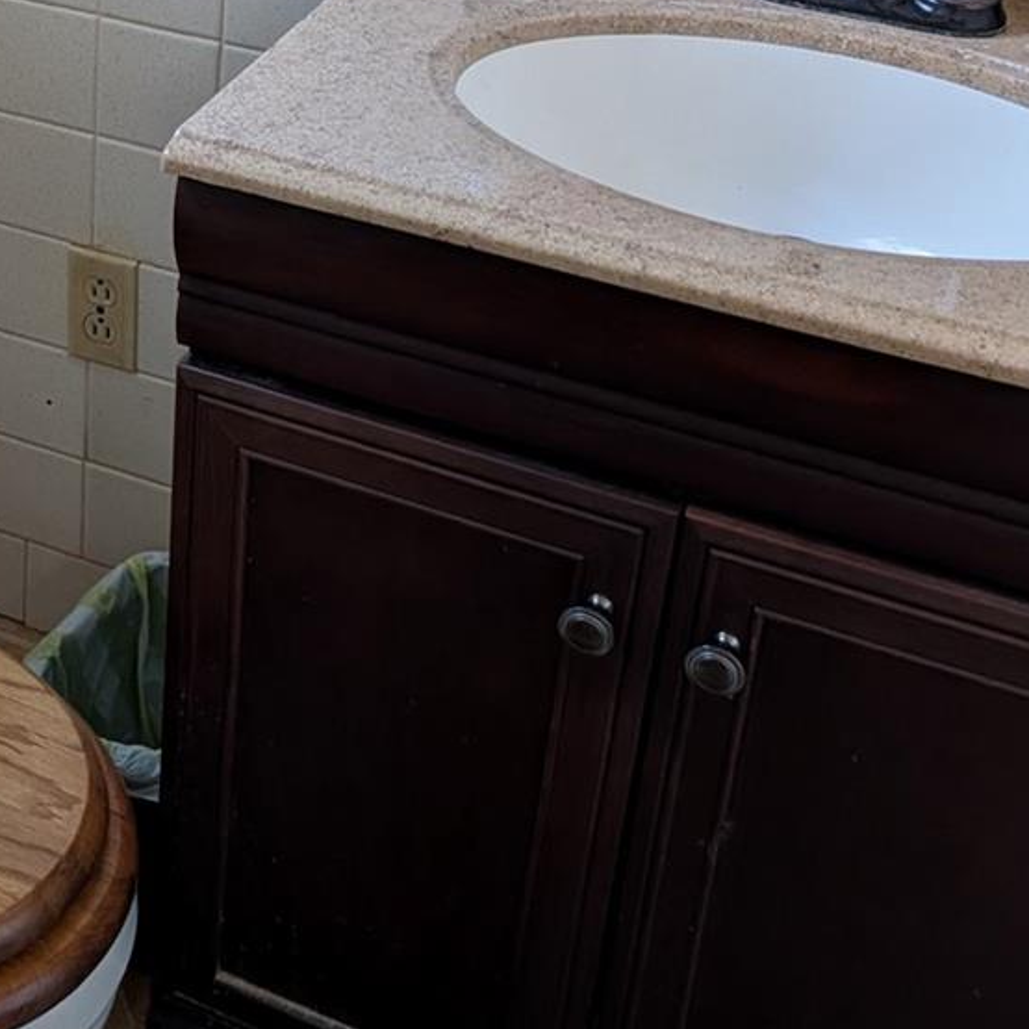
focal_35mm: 61
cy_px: 139
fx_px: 2052
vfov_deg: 27.3
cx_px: -30
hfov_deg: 26.5
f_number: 1.68
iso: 508
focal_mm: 6.9
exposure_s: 1/60
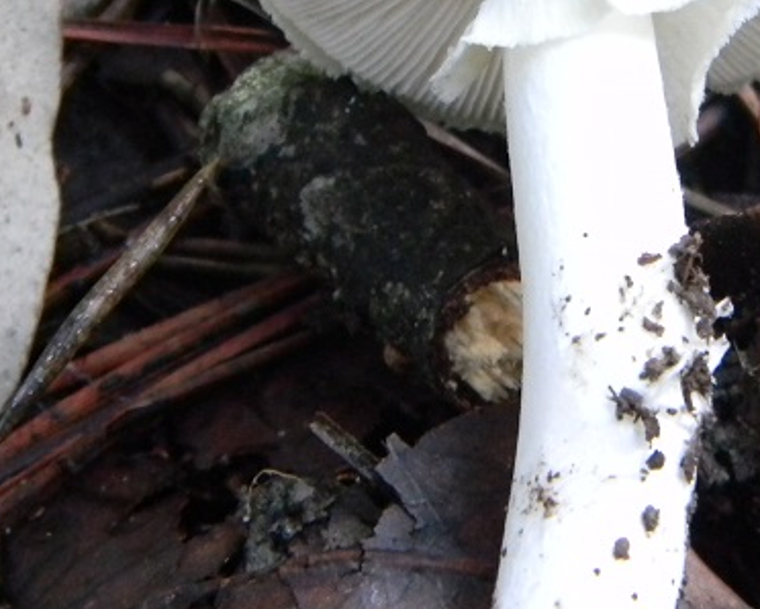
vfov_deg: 8.9
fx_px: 3916
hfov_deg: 11.1
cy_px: 86
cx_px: 601
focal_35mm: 174
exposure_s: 1/9.2
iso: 400
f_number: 4.5
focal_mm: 15.1
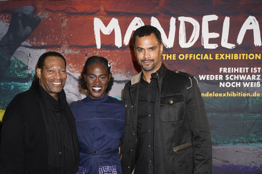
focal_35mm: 52
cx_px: 131
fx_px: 378
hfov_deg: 38.2
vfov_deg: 26.0
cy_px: 87
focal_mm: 52
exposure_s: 1/125
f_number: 7.1
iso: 1250
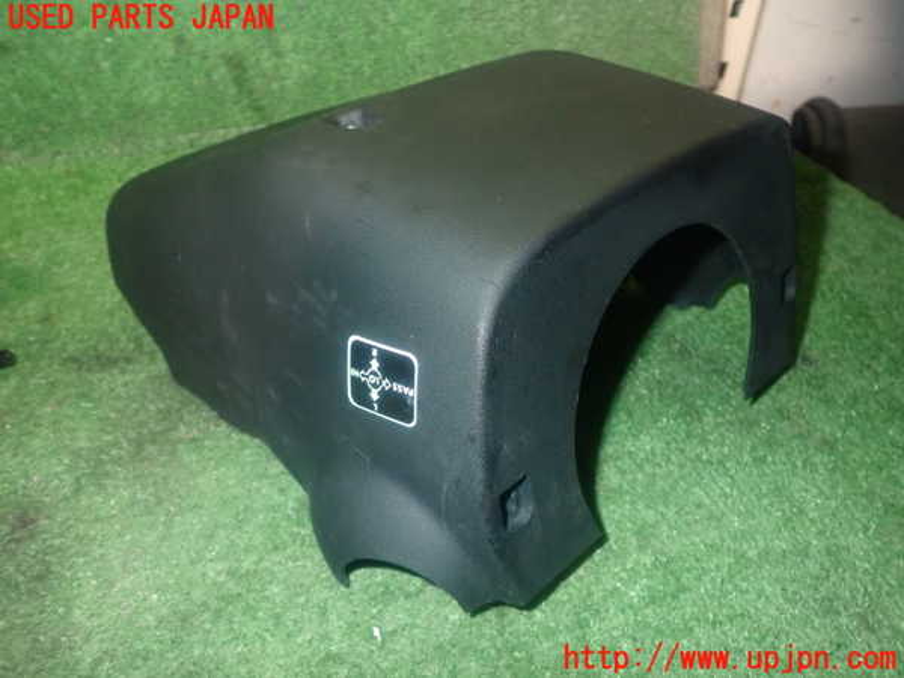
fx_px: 783
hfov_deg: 60.0
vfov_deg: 46.8
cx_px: 452
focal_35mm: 30
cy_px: 339
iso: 800
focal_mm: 5.4
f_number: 6.3
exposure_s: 1/30
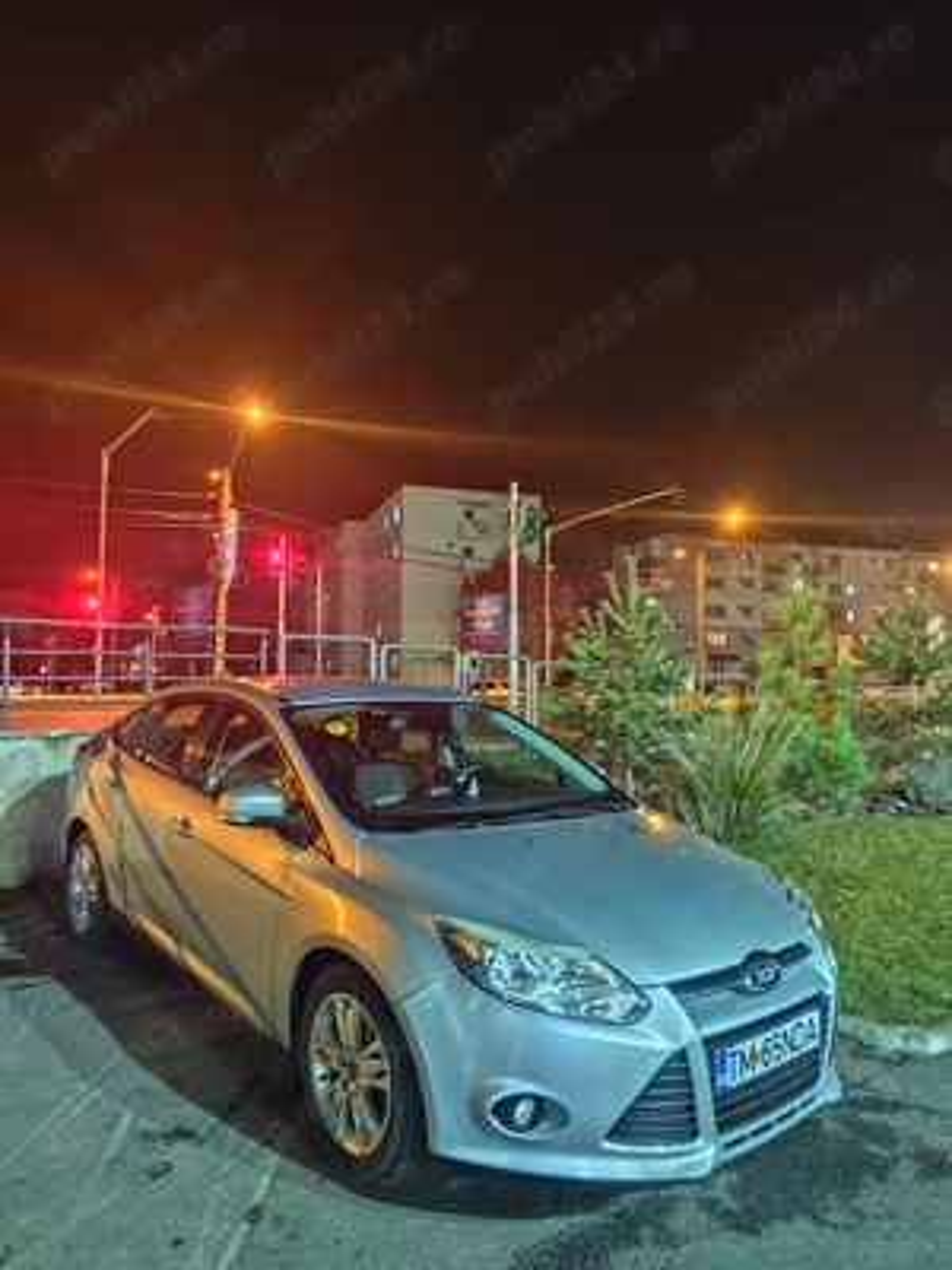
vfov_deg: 73.9
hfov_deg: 58.9
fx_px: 843
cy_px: 635
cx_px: 476
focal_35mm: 23
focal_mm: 6.19
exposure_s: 1/14.3
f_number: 1.65
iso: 6400
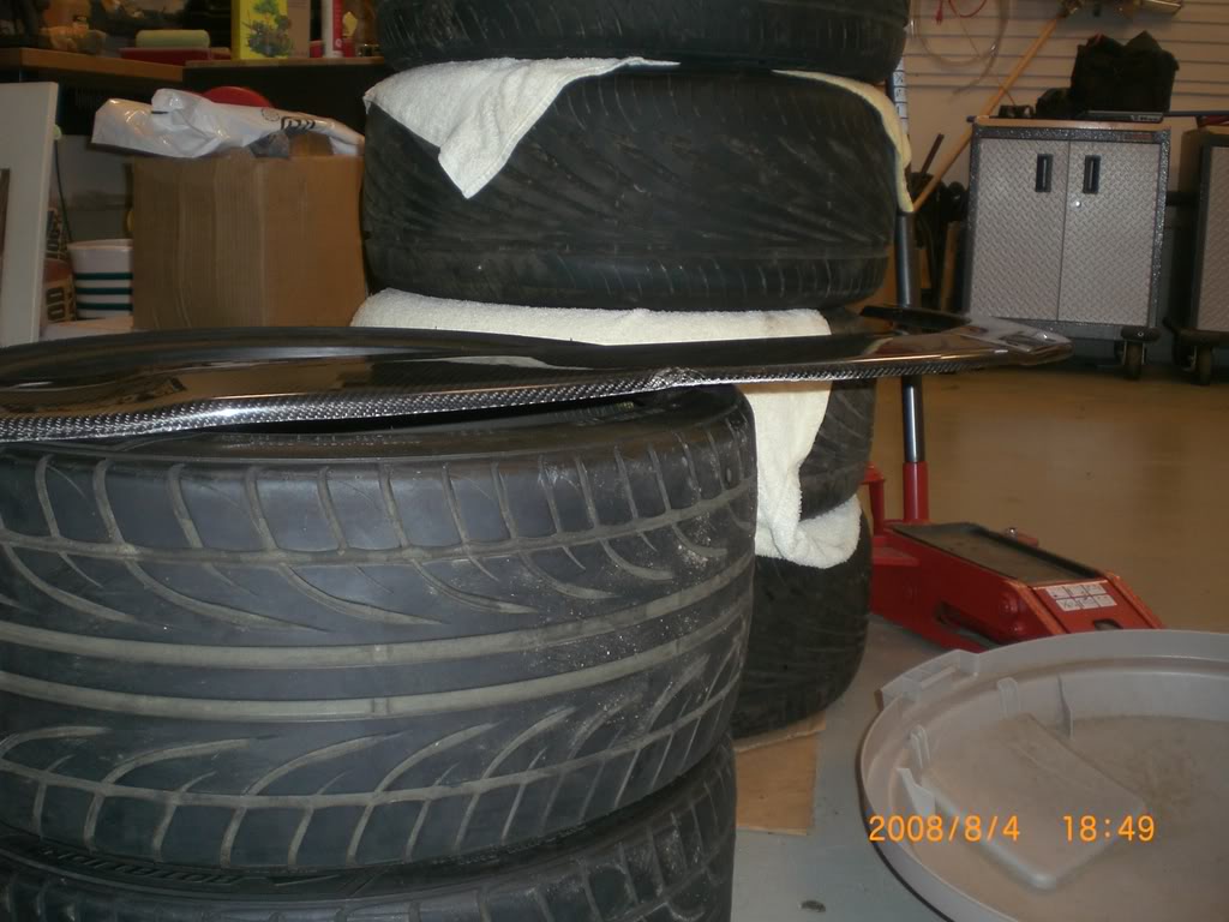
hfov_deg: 49.0
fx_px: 1349
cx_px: 614
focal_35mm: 38
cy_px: 461
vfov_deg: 37.7
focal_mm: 6.3
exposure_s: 1/60
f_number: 3.1
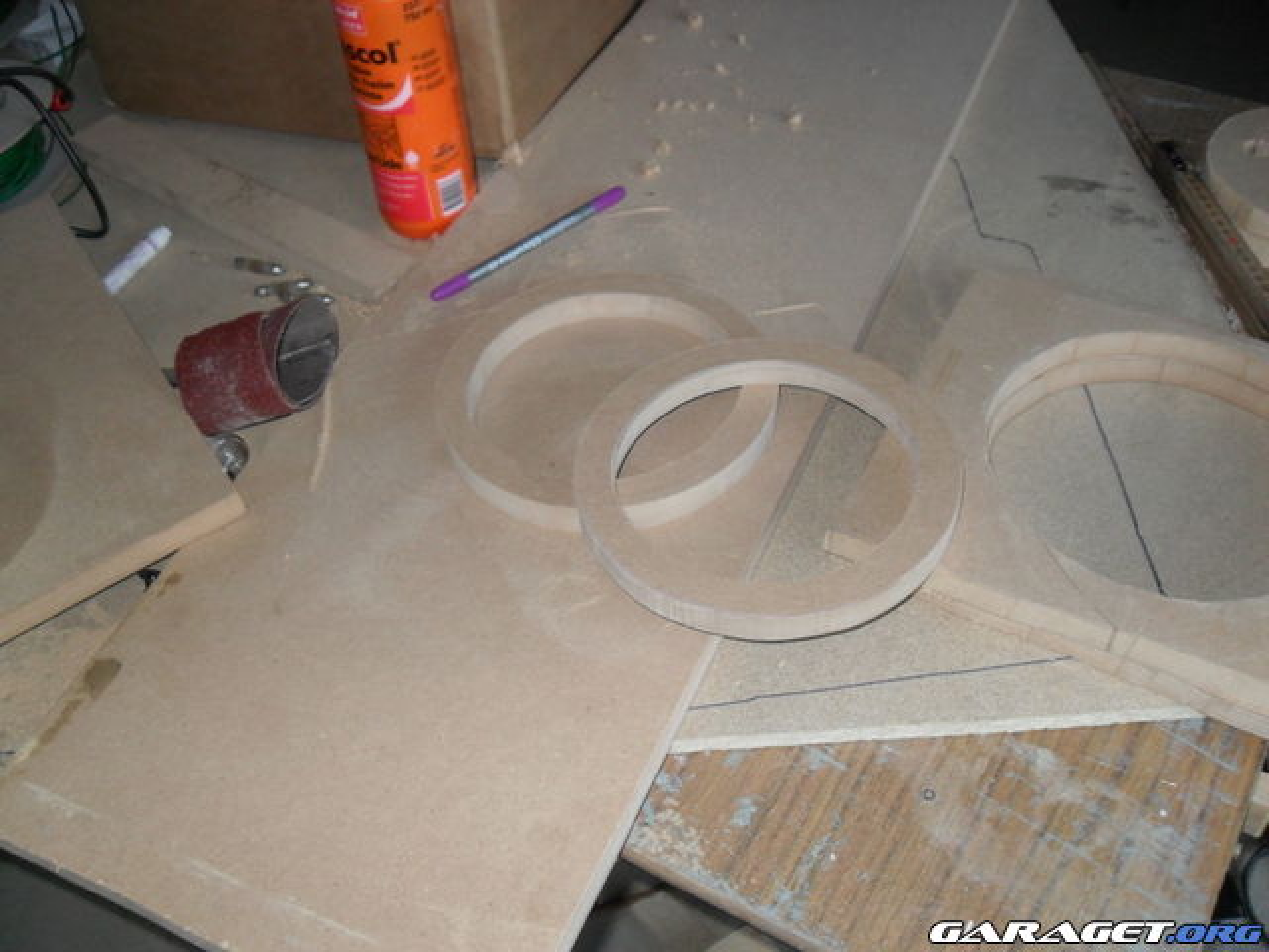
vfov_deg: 40.7
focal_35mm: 35
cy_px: 476
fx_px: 1283
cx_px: 634
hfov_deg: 52.6
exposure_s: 1/45
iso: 200
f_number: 2.8
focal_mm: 6.2
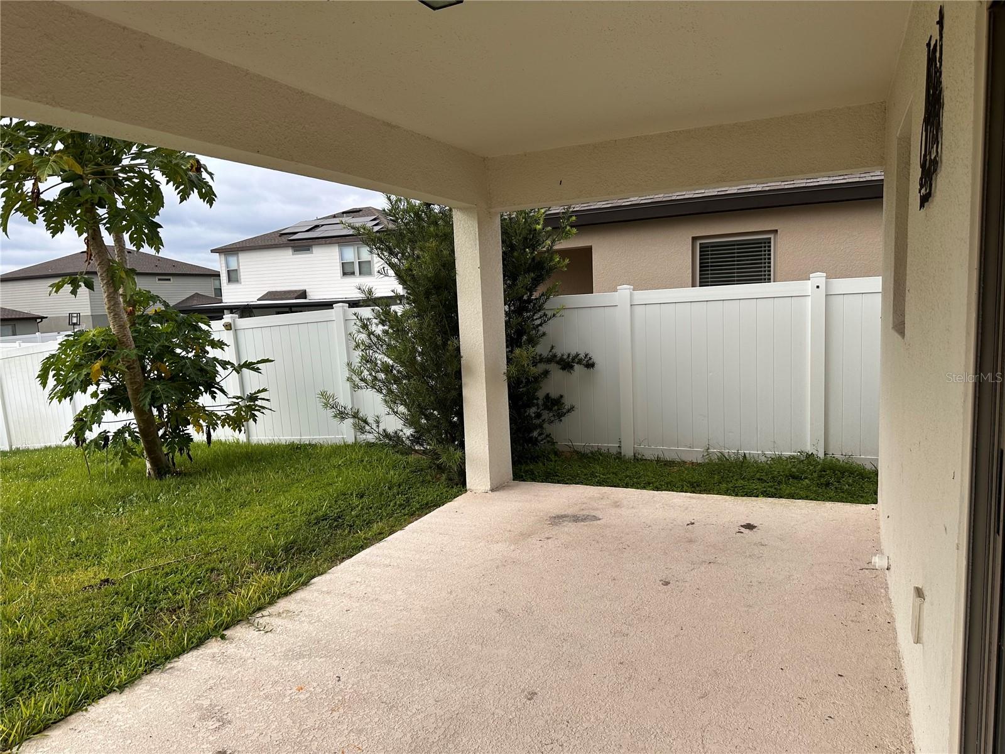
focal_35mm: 24
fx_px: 697
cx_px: 502
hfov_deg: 71.6
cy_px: 377
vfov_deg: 56.8
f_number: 1.78
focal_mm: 6.86
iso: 80
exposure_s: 1/3247
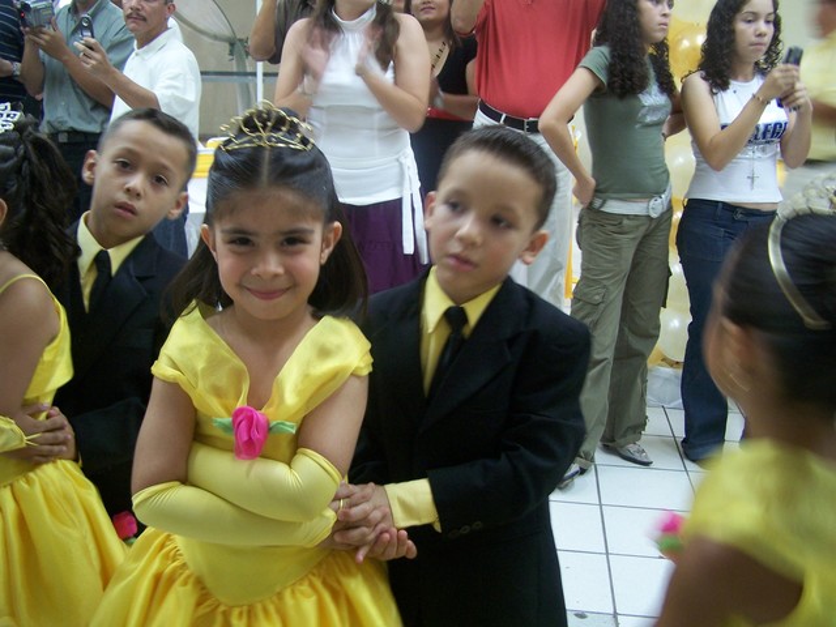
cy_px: 314
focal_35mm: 38
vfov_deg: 37.7
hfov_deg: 49.0
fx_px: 918
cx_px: 418
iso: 140
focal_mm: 6.3
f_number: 2.8
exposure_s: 1/8
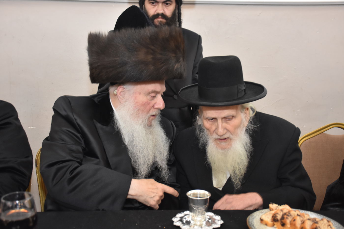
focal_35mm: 45
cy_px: 114
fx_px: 430
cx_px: 172
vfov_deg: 29.9
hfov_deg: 43.6
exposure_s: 1/60
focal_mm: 30
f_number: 5.6
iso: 1600
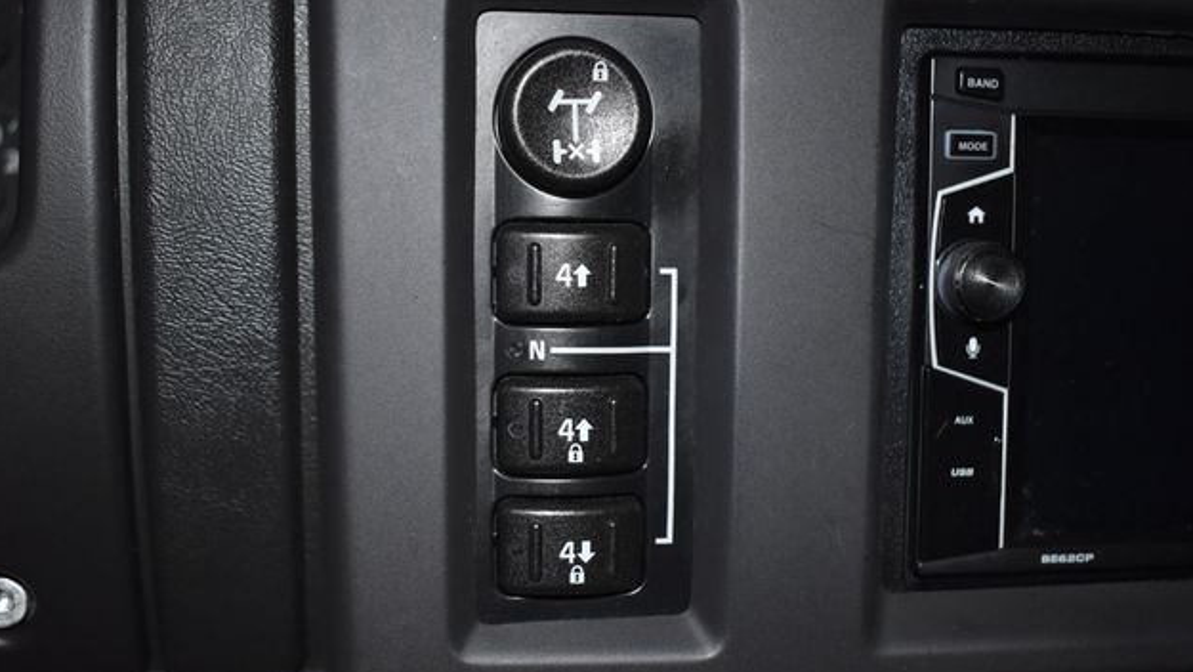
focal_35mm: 45
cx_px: 601
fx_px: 1424
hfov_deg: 45.5
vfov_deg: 26.5
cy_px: 389
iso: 1400
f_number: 4.2
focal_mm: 28
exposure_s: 1/60
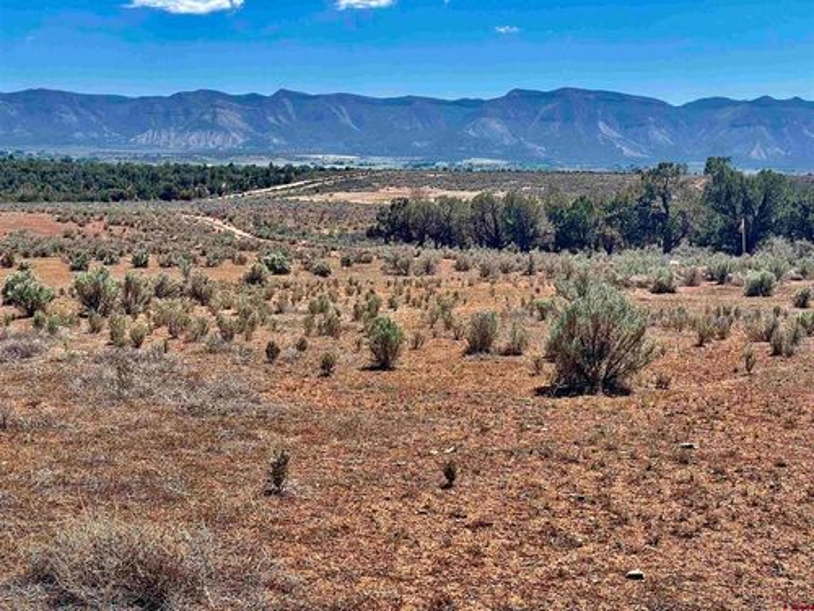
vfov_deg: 28.0
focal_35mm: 52
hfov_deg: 36.8
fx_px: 1223
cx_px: 407
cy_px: 306
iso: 25
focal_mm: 6
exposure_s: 1/1712
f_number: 2
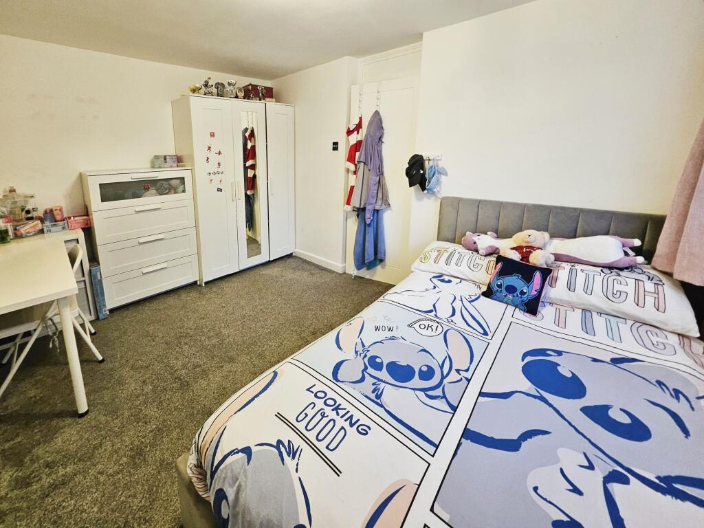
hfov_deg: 106.2
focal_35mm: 13
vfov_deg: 89.9
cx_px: 352
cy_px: 264
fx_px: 264
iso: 250
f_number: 2.2
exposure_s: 1/50
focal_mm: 1.7
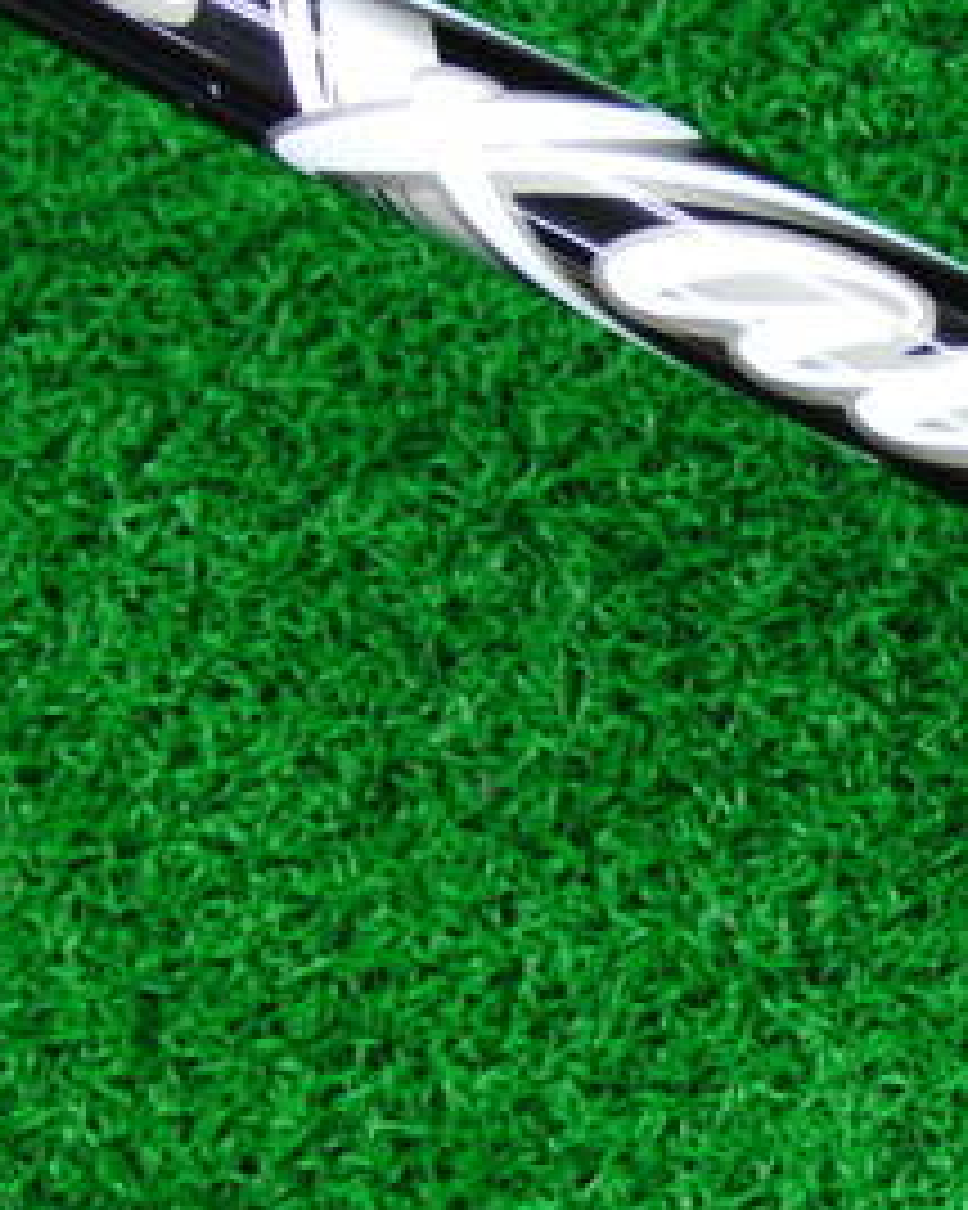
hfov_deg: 16.9
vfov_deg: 22.2
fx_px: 3082
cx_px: 1238
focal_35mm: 86
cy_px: 535
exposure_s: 1/30
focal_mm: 6.42
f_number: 3.6
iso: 400
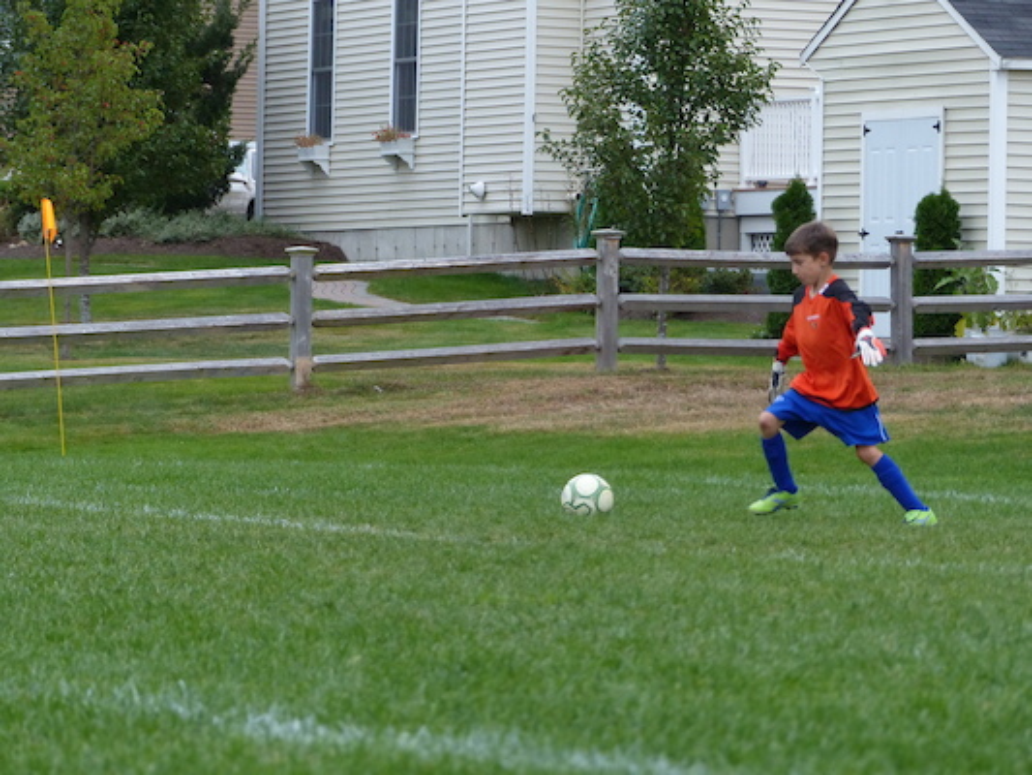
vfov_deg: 6.5
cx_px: 516
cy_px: 388
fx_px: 6799
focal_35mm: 228
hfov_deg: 8.7
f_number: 2.8
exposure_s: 1/500
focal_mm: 41.1
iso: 320
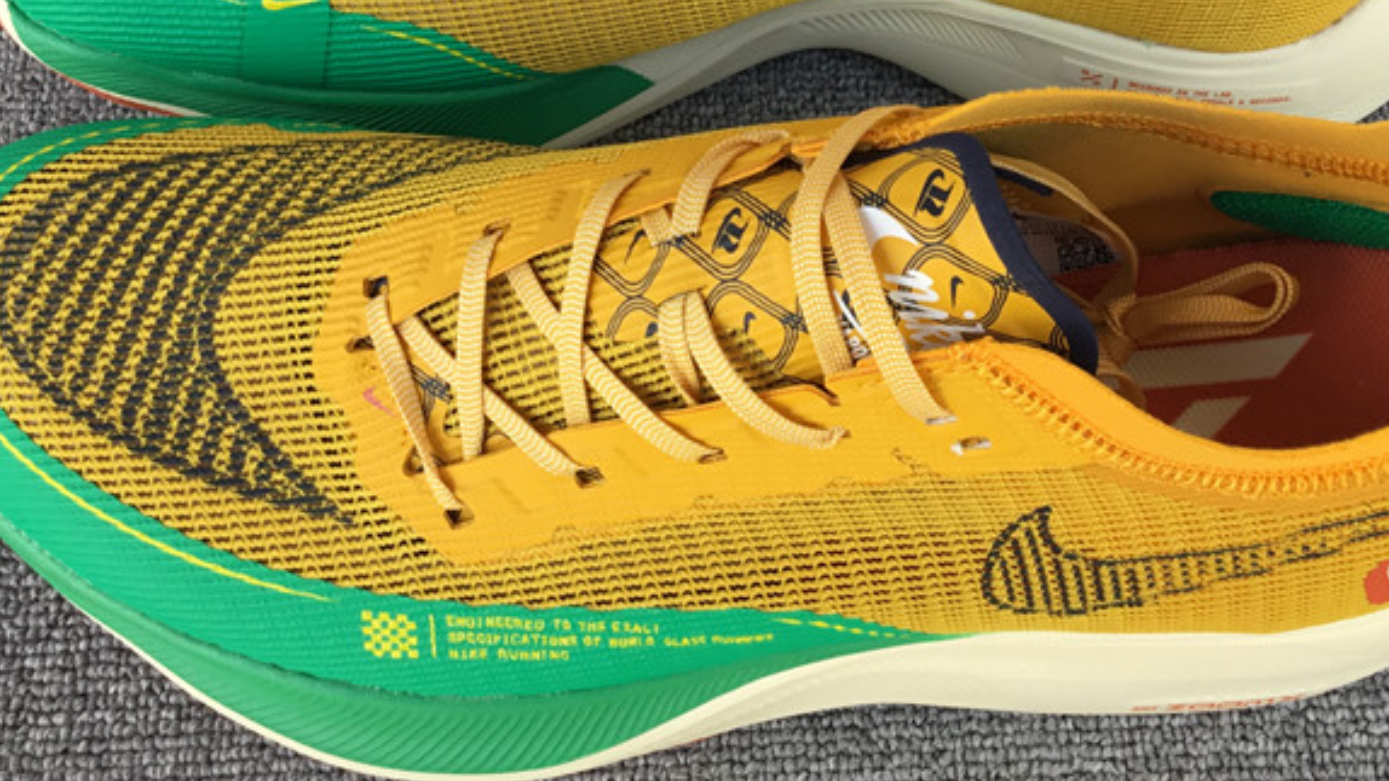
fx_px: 1952
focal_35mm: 53
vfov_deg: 22.1
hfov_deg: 39.1
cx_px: 794
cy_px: 69
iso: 32
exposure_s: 1/120
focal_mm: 3.3
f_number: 2.4
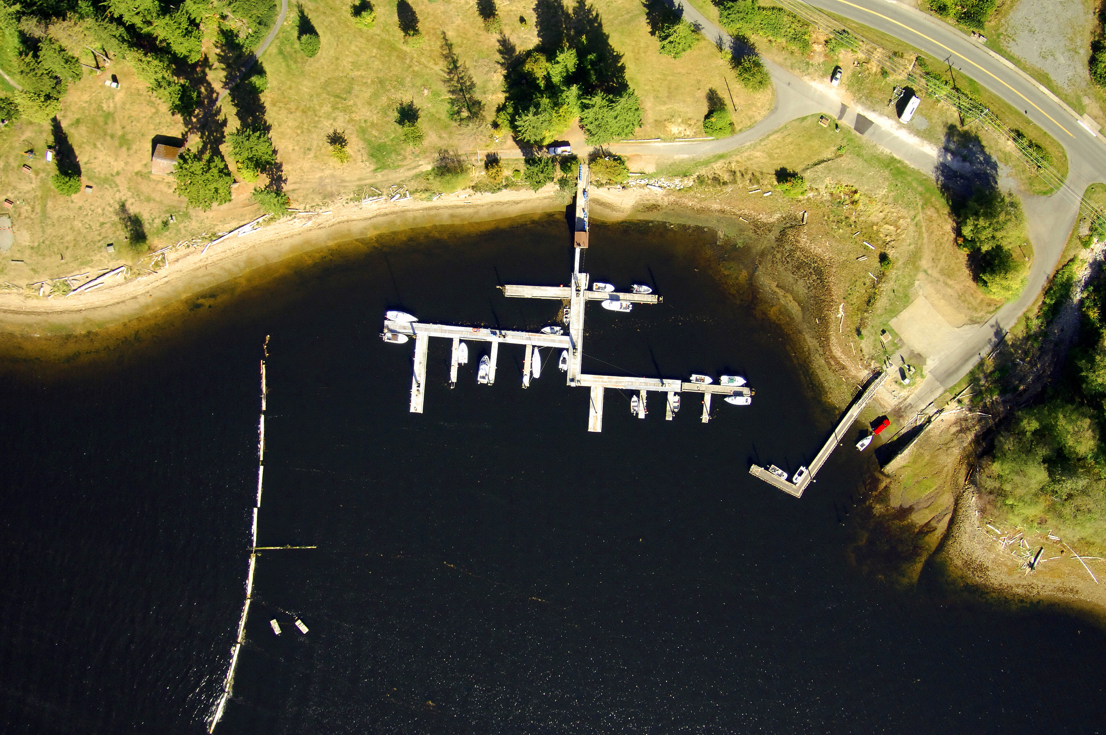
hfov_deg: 51.9
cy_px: 367
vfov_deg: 35.9
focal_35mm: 37
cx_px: 547
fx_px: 1135
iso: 400
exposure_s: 1/1000
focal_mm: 24
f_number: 3.8
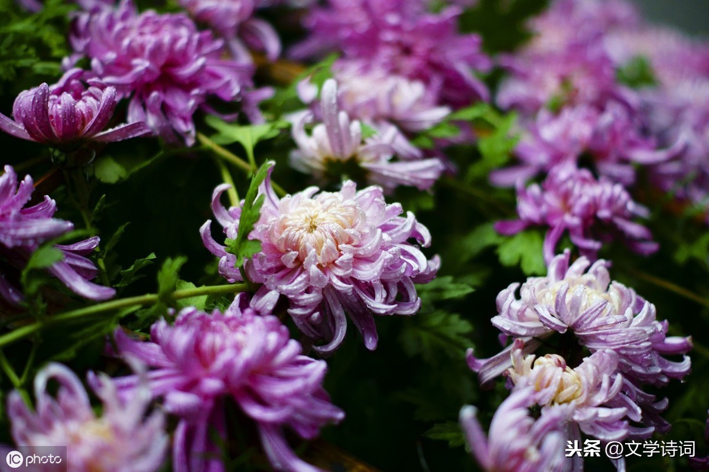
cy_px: 236
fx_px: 1476
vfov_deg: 18.2
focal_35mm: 75
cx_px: 354
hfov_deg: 27.0
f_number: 2
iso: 200
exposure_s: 1/500
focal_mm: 50
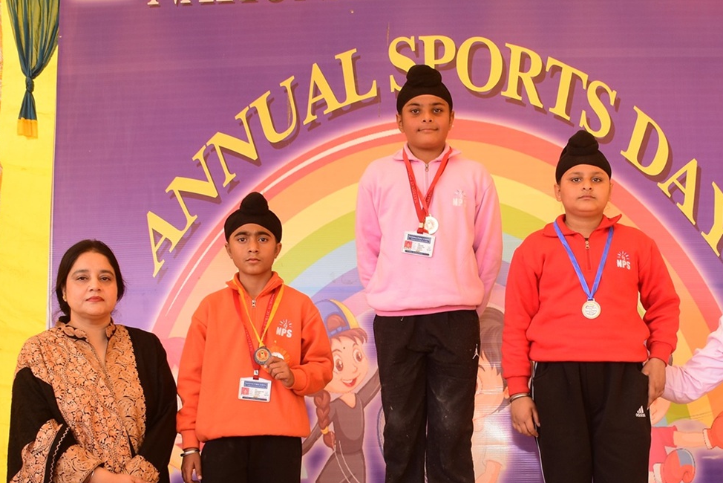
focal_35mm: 49
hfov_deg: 39.9
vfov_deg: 27.0
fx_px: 984
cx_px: 475
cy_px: 389
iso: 200
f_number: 8
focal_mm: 18
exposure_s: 1/125
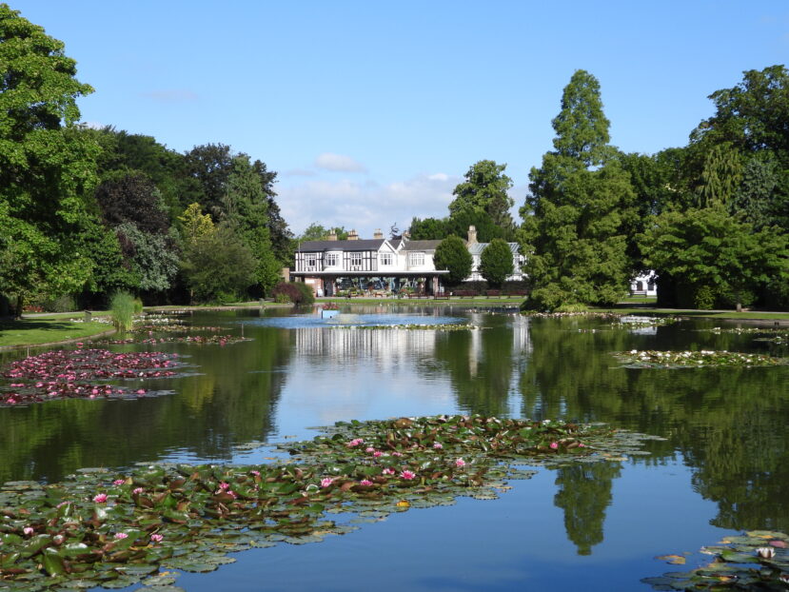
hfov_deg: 34.9
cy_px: 296
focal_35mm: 55
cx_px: 394
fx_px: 1254
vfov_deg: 26.6
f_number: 3.5
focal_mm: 9.8
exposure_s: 1/1250
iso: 100
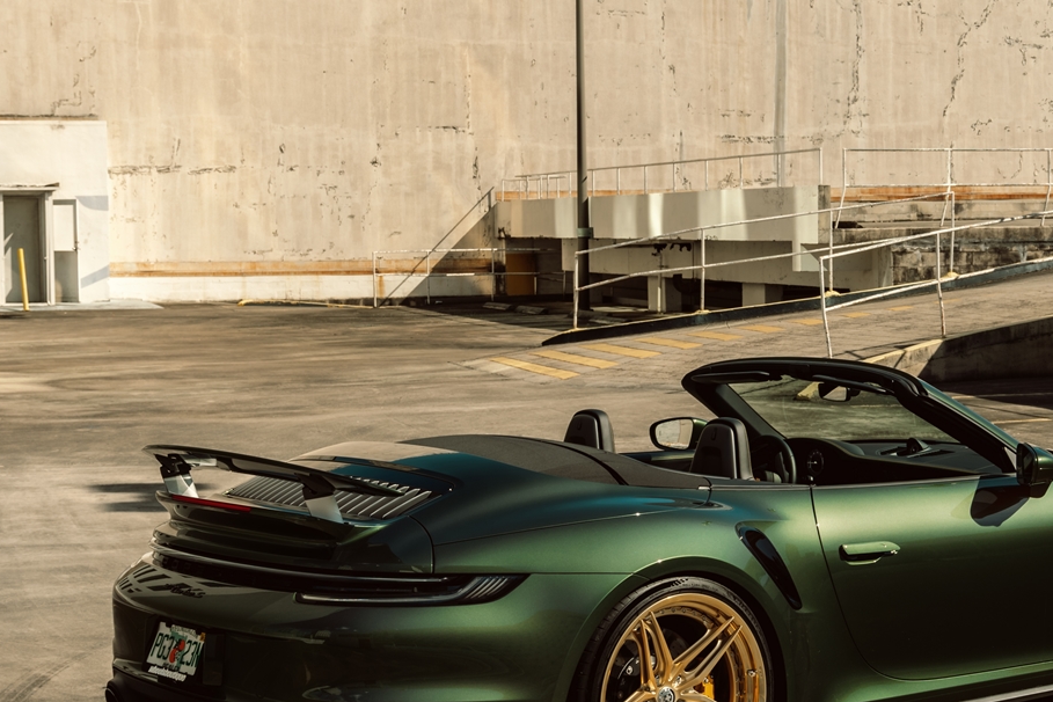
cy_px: 294
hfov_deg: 26.2
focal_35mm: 76
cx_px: 842
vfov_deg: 17.9
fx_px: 2223
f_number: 9
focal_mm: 36
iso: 100
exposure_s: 1/160
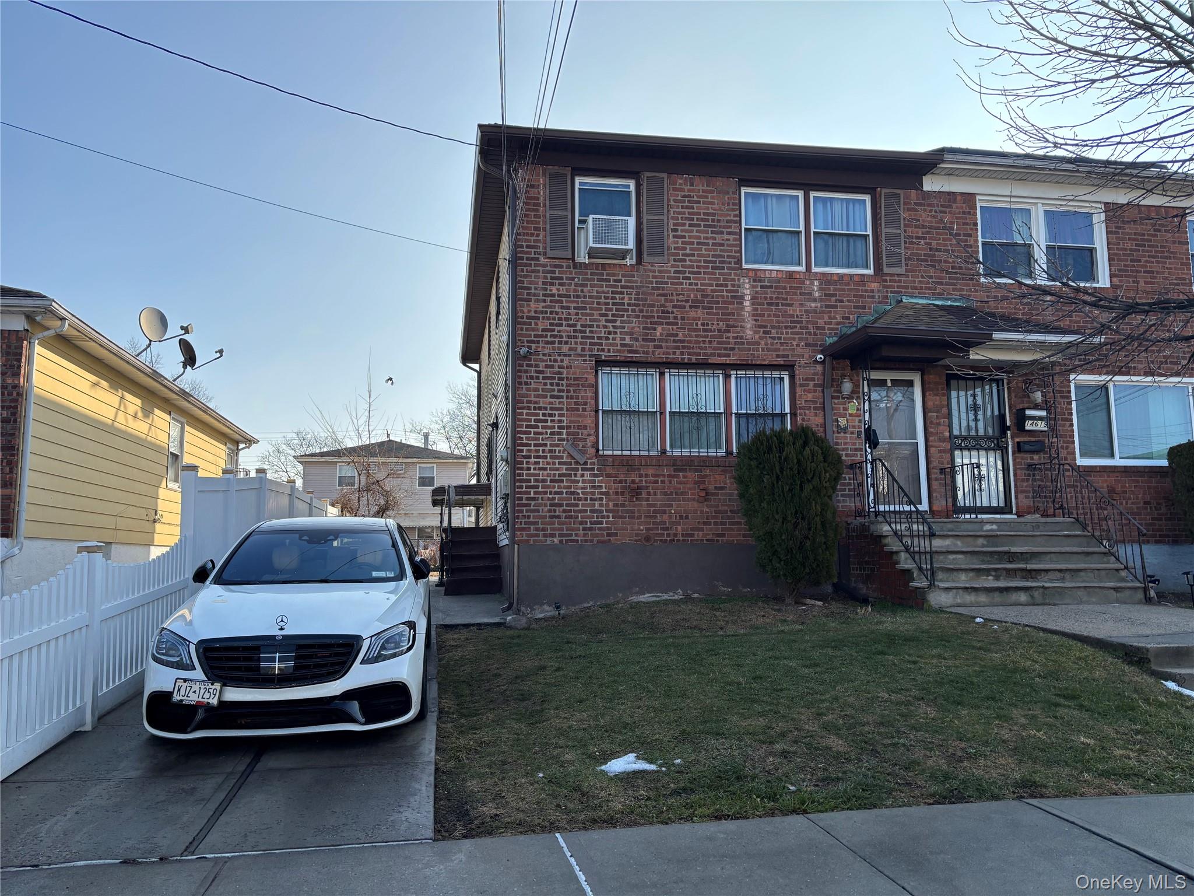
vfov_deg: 53.1
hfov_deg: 67.3
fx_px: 897
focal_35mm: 26
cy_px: 448
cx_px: 597
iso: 50
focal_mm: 5.96
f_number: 1.6
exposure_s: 1/2288
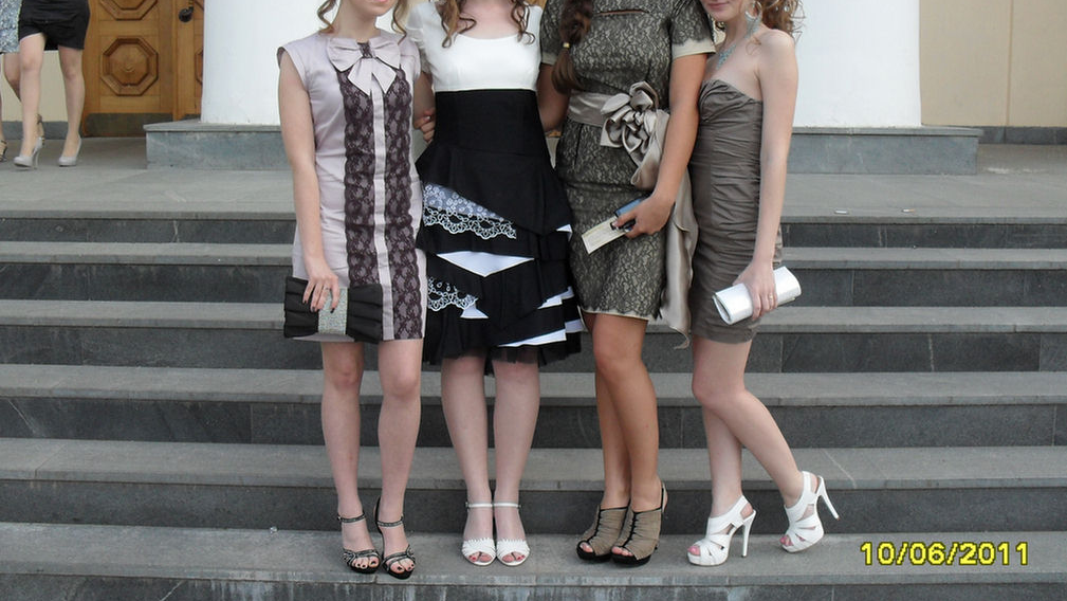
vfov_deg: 28.3
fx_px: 1189
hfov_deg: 48.3
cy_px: 224
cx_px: 533
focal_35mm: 42
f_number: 2.8
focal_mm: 6.3
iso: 80
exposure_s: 1/180
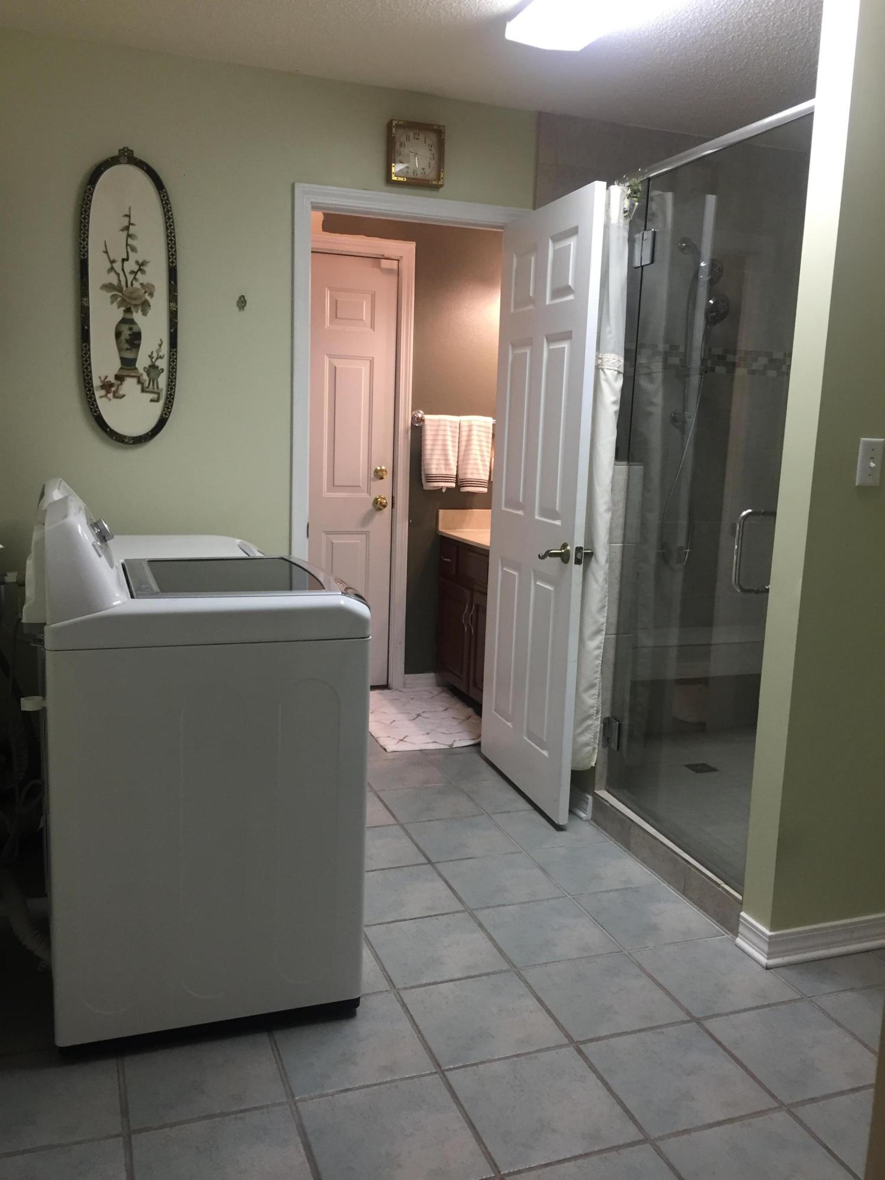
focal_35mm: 29
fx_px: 989
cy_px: 590
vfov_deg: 61.7
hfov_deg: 48.2
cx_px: 442
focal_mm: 4.15
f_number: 2.2
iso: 100
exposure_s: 1/30
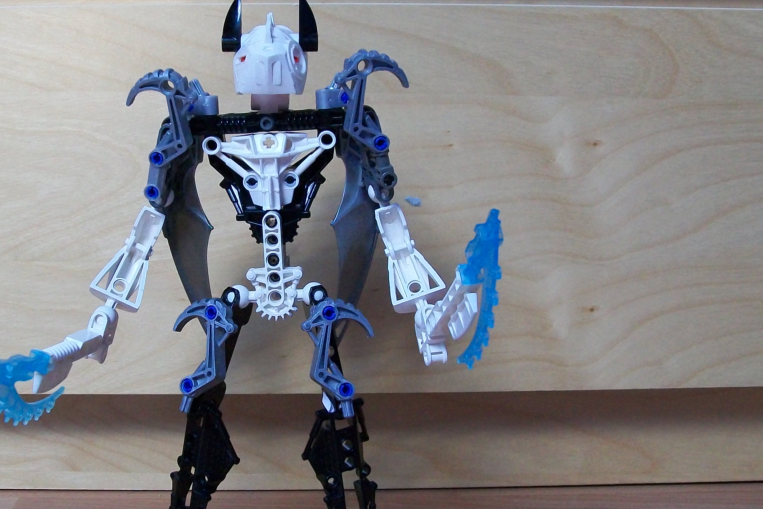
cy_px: 253
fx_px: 1081
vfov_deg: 26.5
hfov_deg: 38.4
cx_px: 254
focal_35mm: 51
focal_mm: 6
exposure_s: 1/25
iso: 160
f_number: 2.7
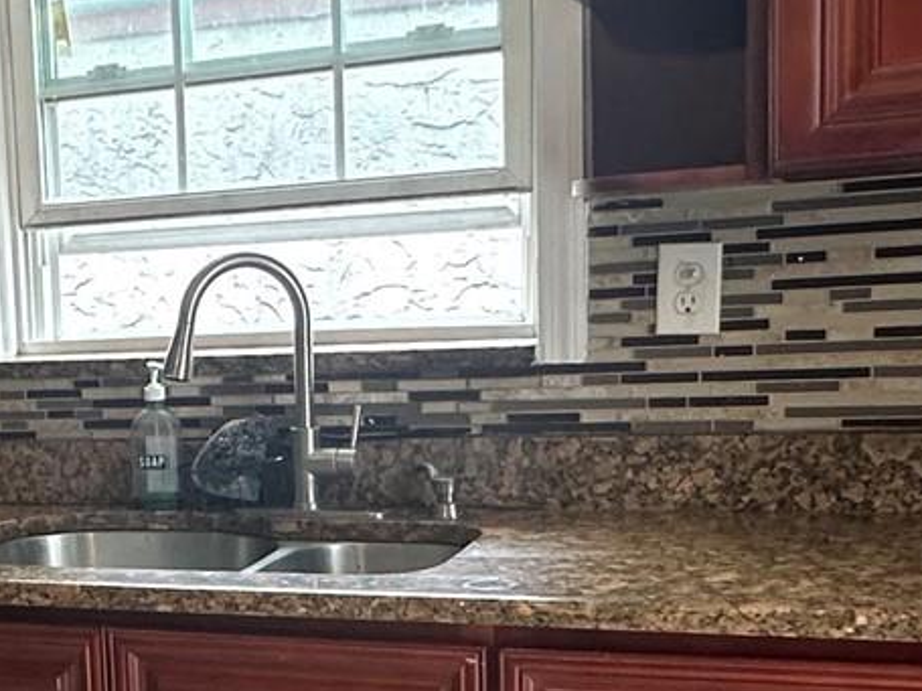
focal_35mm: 63
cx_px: -53
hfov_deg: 28.4
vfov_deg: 23.0
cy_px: 533
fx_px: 1678
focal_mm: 2.22
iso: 200
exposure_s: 1/120
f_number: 2.2
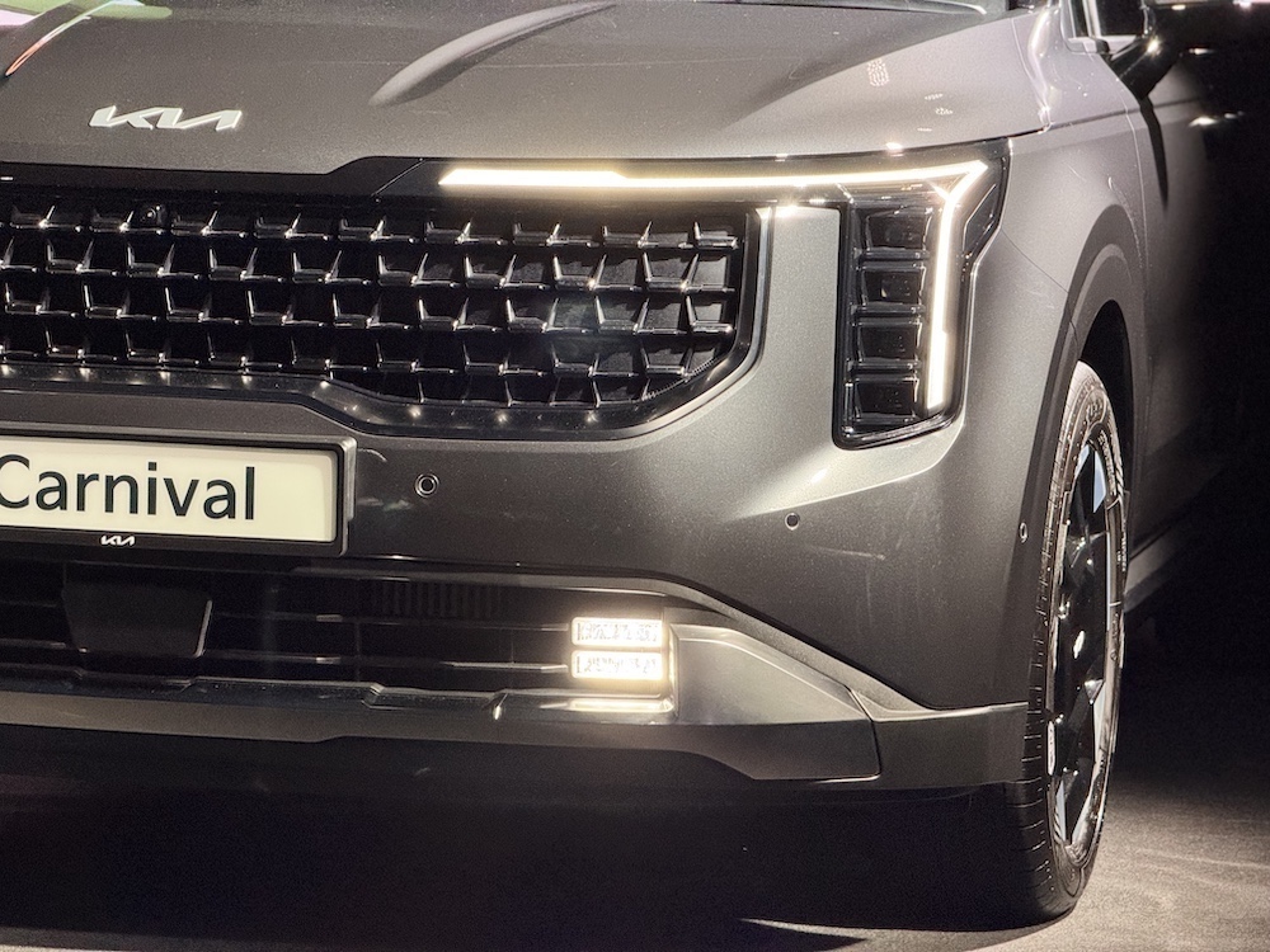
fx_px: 4403
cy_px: 476
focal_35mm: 120
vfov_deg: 12.3
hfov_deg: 16.4
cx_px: 635
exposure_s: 1/56
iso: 250
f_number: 2.8
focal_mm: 15.66
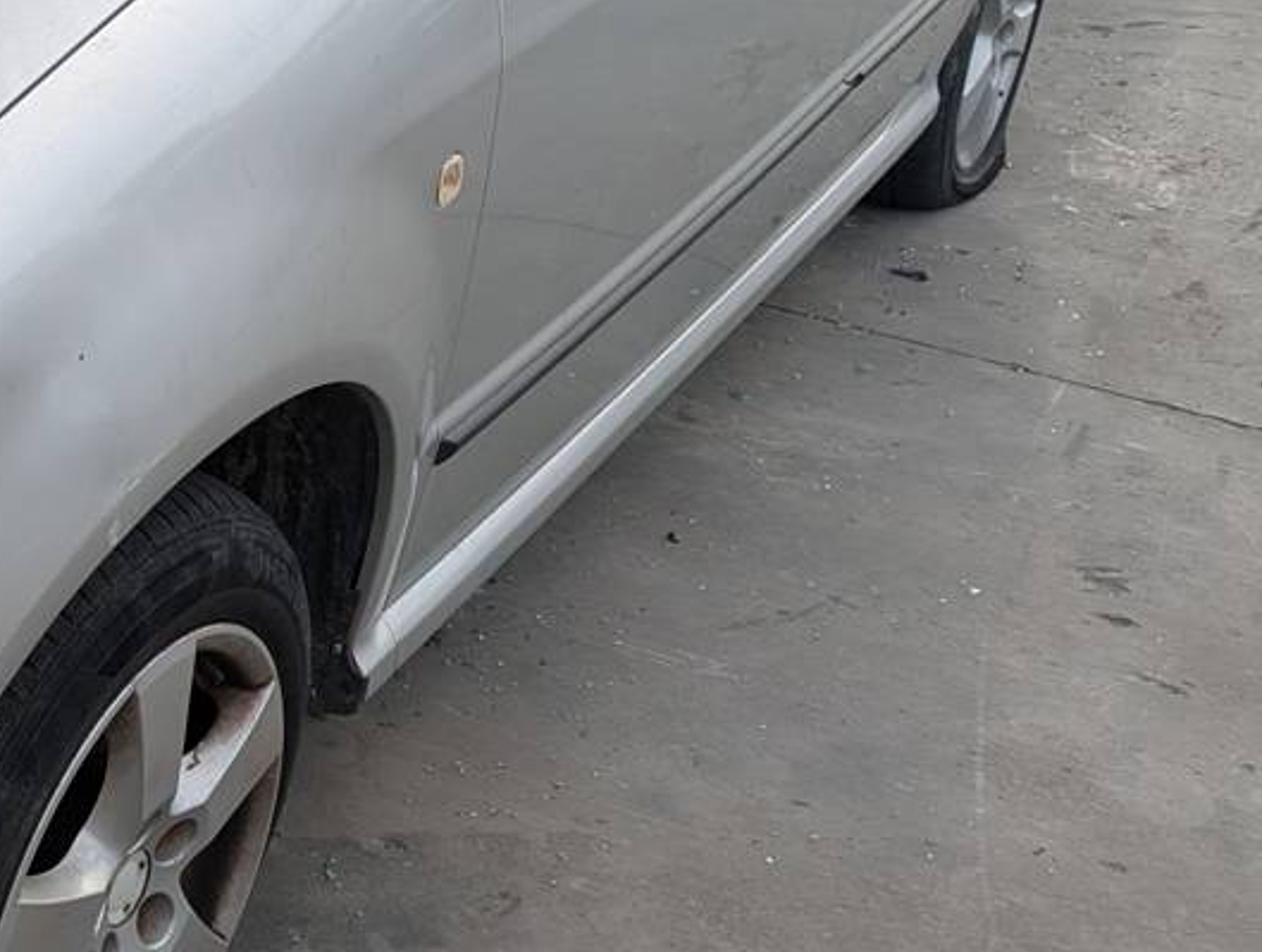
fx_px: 2375
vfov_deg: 22.5
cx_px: -386
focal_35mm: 65
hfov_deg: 25.5
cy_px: 293
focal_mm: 6.81
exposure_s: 1/951
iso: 42
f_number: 1.85
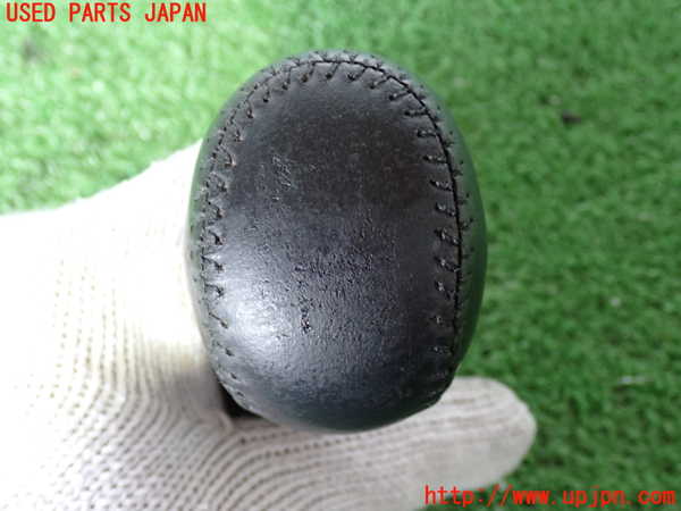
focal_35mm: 47
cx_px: 340
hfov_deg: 40.4
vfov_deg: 30.9
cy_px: 256
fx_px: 925
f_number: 3.1
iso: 800
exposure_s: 1/20
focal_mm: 8.4
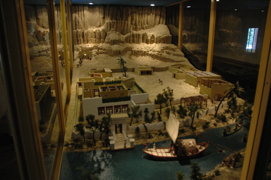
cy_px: 90
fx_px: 203
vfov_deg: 47.8
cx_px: 136
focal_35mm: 27
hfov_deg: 67.5
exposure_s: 1/30
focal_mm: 18
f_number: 3.5
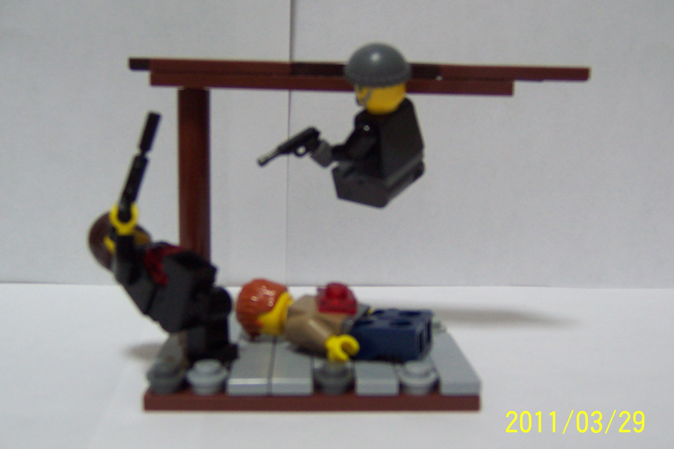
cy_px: 230
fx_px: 711
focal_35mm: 38
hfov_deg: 50.7
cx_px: 340
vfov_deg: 35.1
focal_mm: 5.6
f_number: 2.8
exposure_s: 1/20
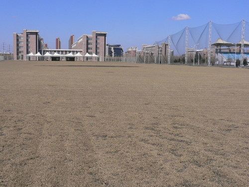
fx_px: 302
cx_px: 102
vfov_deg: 34.3
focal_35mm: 42
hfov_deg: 44.6
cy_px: 96
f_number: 5.6
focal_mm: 5.8
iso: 80
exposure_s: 1/500
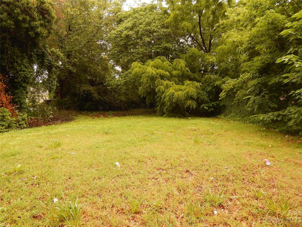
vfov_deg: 58.9
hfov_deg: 73.9
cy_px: 114
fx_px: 201
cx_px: 151
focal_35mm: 23
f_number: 3
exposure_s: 1/640
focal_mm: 4
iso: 200
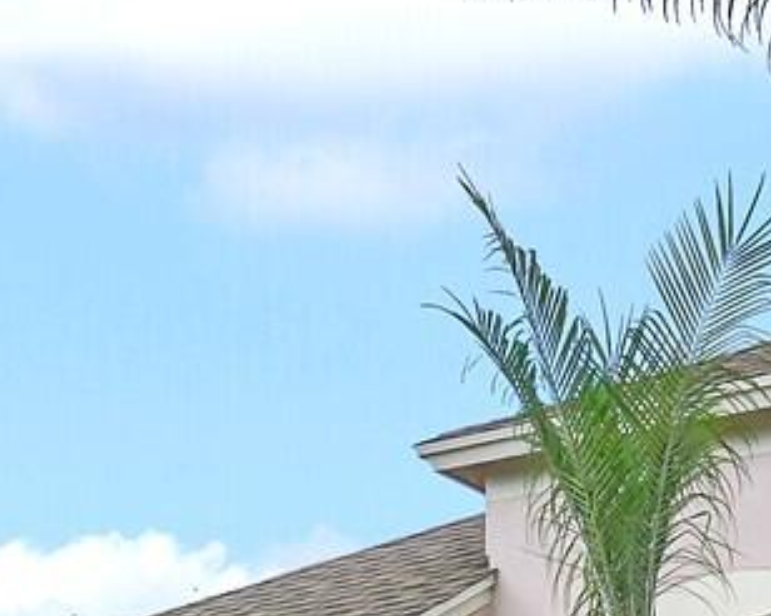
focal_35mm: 78
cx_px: 340
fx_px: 1779
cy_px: 1077
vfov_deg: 16.7
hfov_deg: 24.4
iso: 800
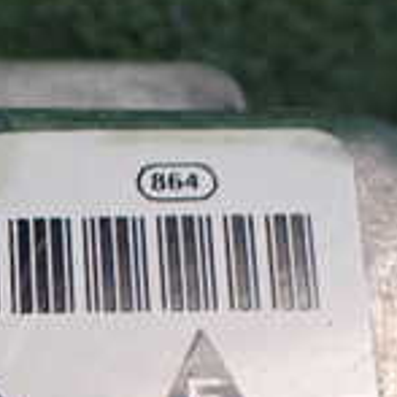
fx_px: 1401
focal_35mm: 108
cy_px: 483
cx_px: -240
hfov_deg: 14.7
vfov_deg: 15.5
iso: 400
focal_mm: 5.4
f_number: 2.3
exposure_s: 1/125
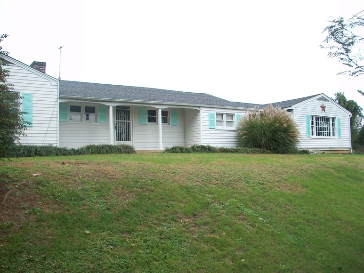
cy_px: 136
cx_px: 182
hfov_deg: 54.0
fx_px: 358
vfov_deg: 41.8
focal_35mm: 34
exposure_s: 1/320
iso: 80
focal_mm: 5.7
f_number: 2.8
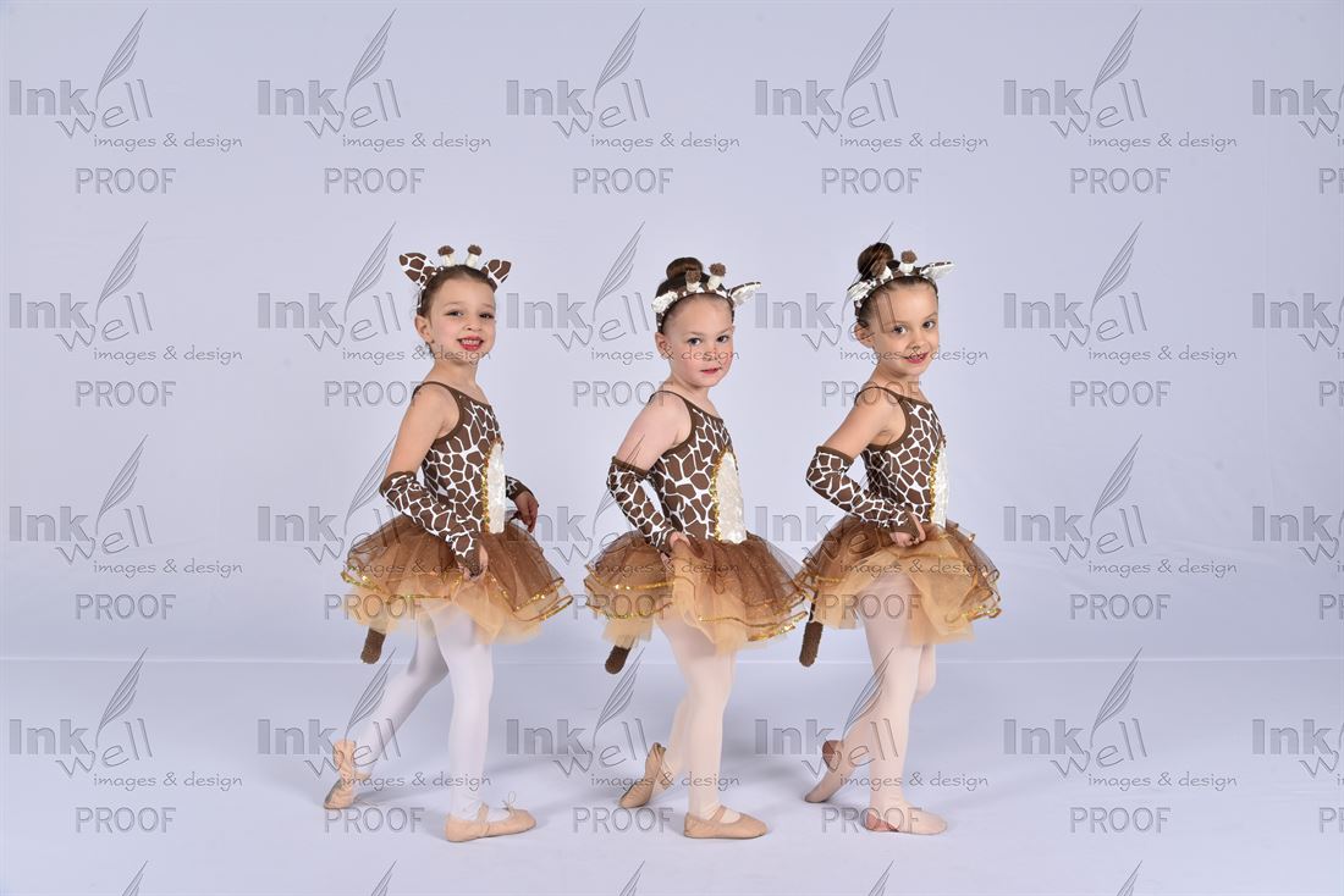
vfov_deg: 42.3
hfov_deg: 60.3
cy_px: 448
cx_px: 672
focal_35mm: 31
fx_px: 1158
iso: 250
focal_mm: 31
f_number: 8
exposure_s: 1/160
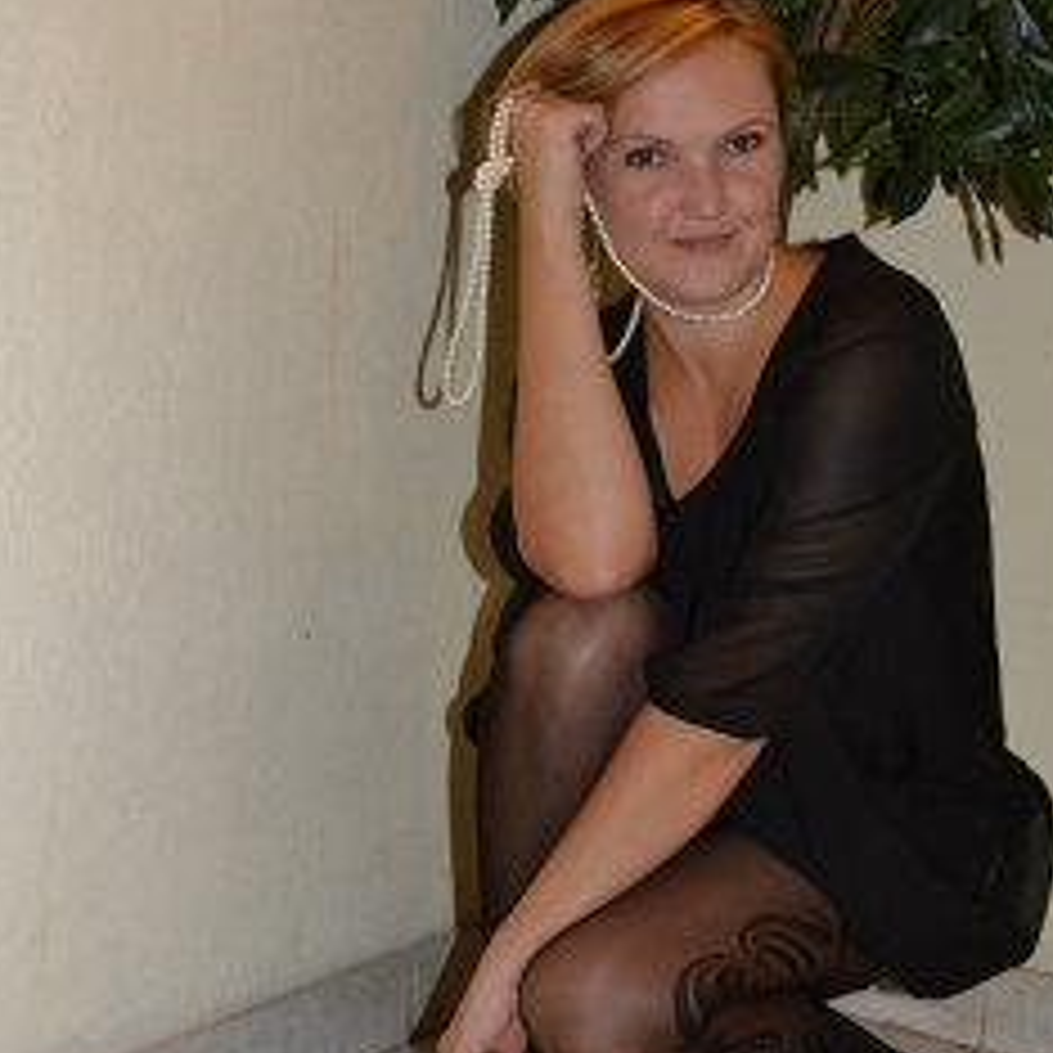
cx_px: 547
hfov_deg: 31.1
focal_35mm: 55
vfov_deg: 31.1
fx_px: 1893
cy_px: 542
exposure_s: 1/60
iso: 3200
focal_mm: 26
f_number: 4.2
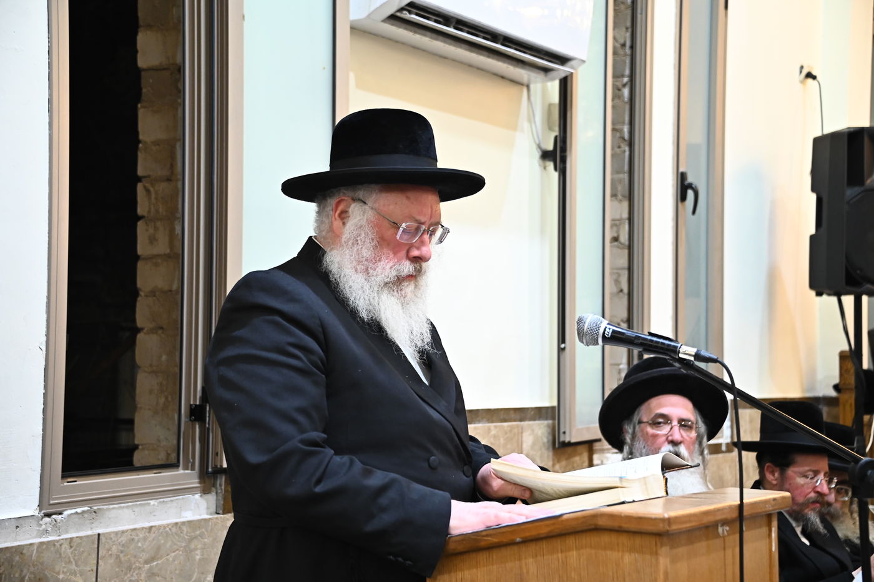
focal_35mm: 65
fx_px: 1577
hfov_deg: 31.0
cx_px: 437
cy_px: 291
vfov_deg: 20.9
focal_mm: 65
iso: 2500
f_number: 4.8
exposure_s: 1/160
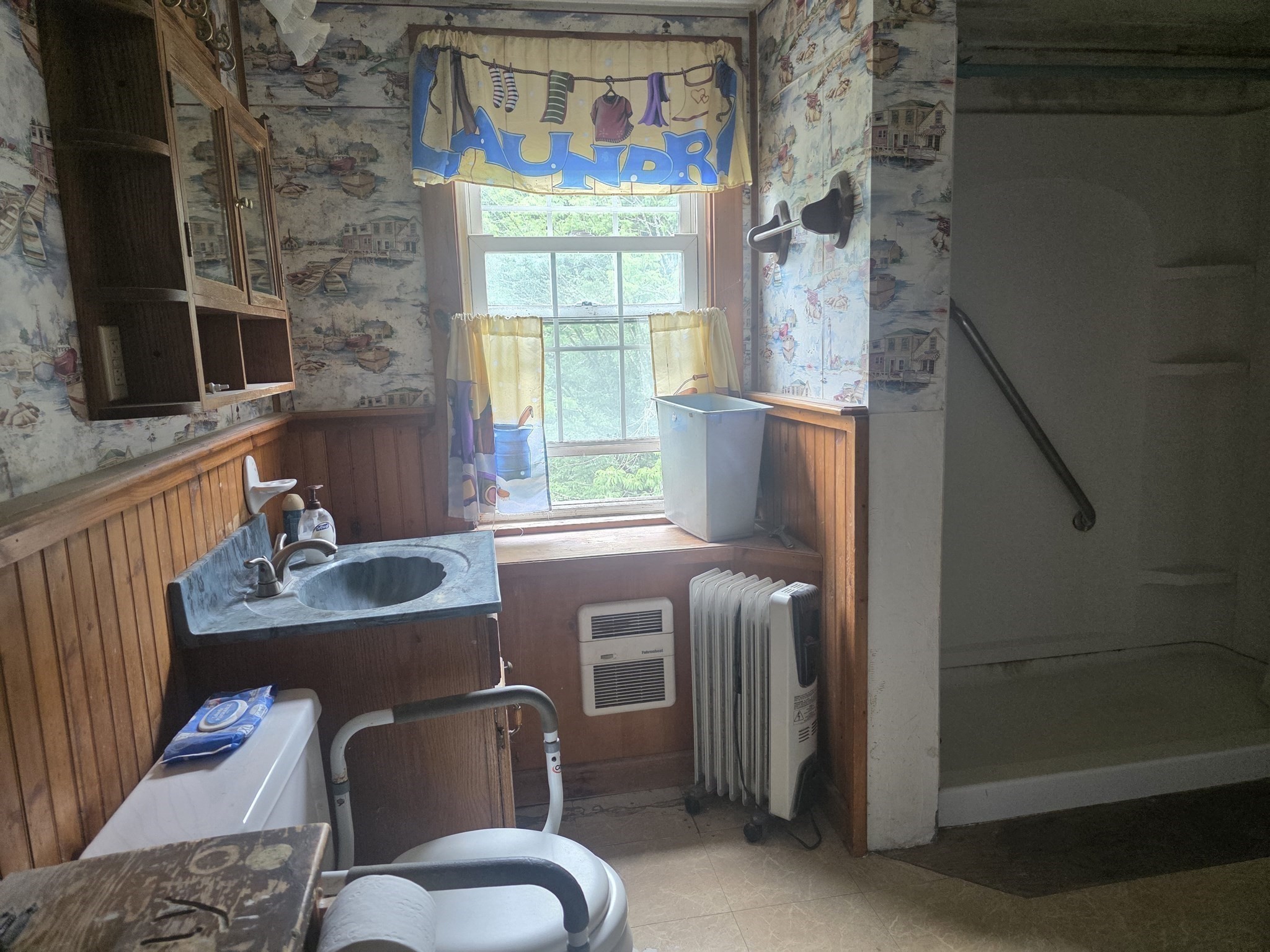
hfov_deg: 73.9
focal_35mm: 23
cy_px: 476
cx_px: 635
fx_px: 844
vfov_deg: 58.9
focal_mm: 6.3
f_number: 1.7
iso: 250
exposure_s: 1/120
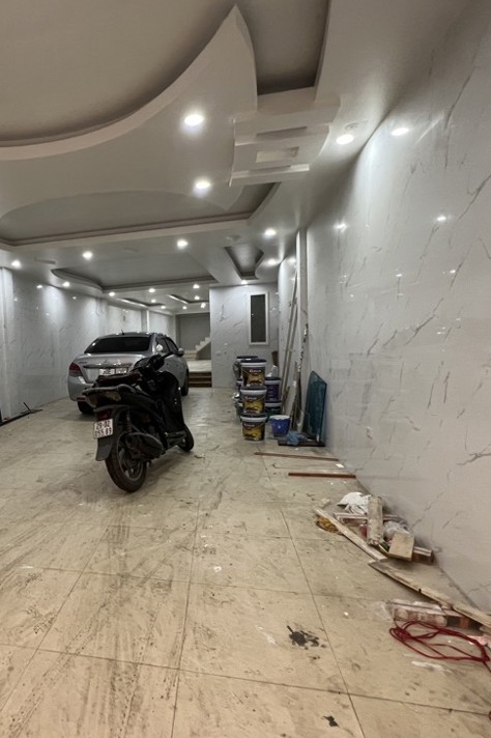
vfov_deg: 86.9
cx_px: 120
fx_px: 389
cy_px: 368
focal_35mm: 19
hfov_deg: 60.8
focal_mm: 1.57
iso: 250
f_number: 1.8
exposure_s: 1/98
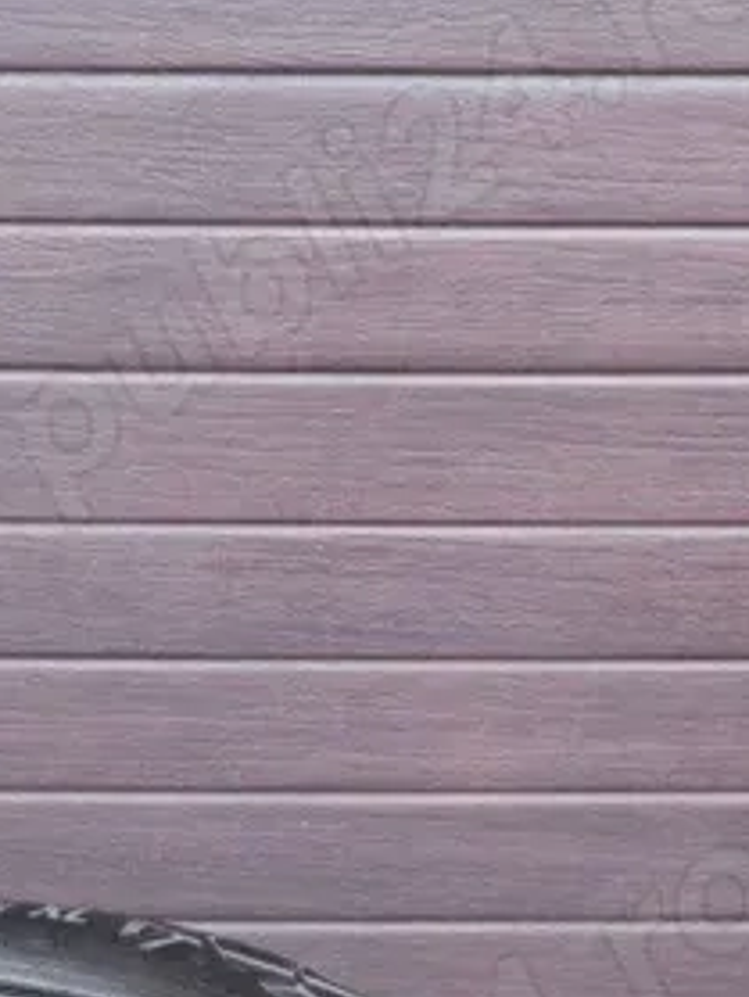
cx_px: 627
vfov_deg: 16.2
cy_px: 1273
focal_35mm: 115
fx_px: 3313
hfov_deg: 12.8
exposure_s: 1/266
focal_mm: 6.76
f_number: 1.78
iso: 64
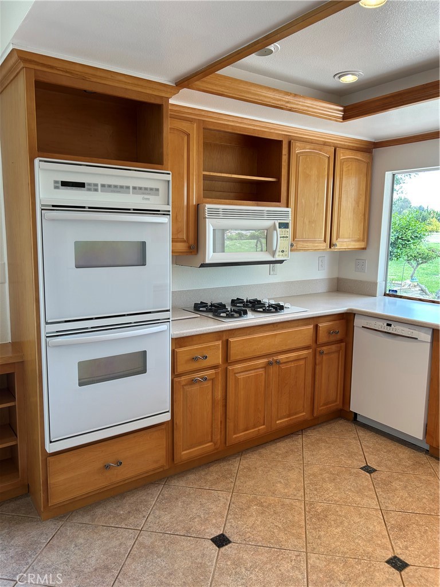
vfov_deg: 67.3
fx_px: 441
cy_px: 294
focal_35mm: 26
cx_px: 220
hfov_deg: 53.1
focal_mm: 5.7
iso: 32
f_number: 1.5
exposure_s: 1/144
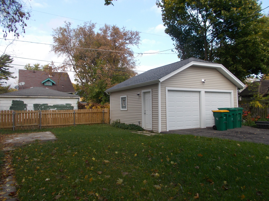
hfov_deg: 67.3
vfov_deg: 53.1
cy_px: 100
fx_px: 202
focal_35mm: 26
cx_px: 134
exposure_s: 1/400
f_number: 3.2
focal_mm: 4.6
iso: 80
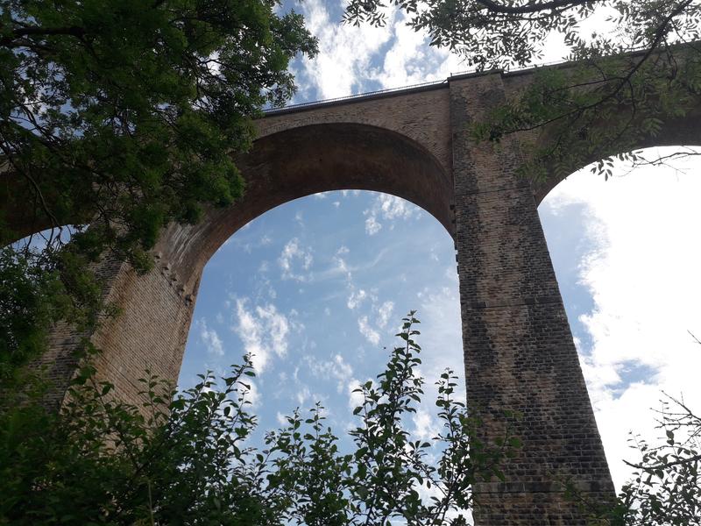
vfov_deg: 51.4
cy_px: 263
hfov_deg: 65.3
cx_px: 350
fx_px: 547
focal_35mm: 27
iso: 40
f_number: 1.9
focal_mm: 3.6
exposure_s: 1/2037
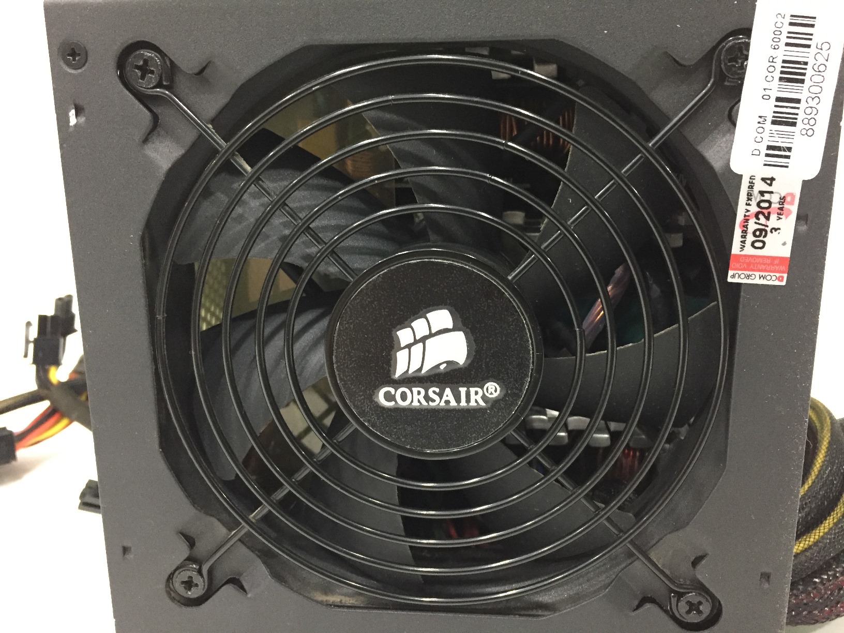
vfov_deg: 48.2
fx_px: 707
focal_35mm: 29
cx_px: 422
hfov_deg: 61.7
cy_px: 316
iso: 250
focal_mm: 4.15
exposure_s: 1/17
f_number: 2.2
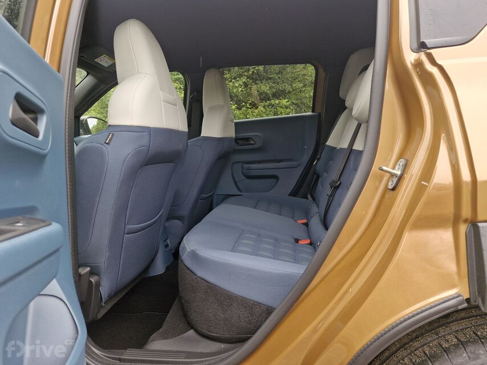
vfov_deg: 58.9
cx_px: 244
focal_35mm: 23
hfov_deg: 73.9
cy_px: 182
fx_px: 324
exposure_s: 1/180
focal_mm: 5.54
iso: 64
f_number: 1.8
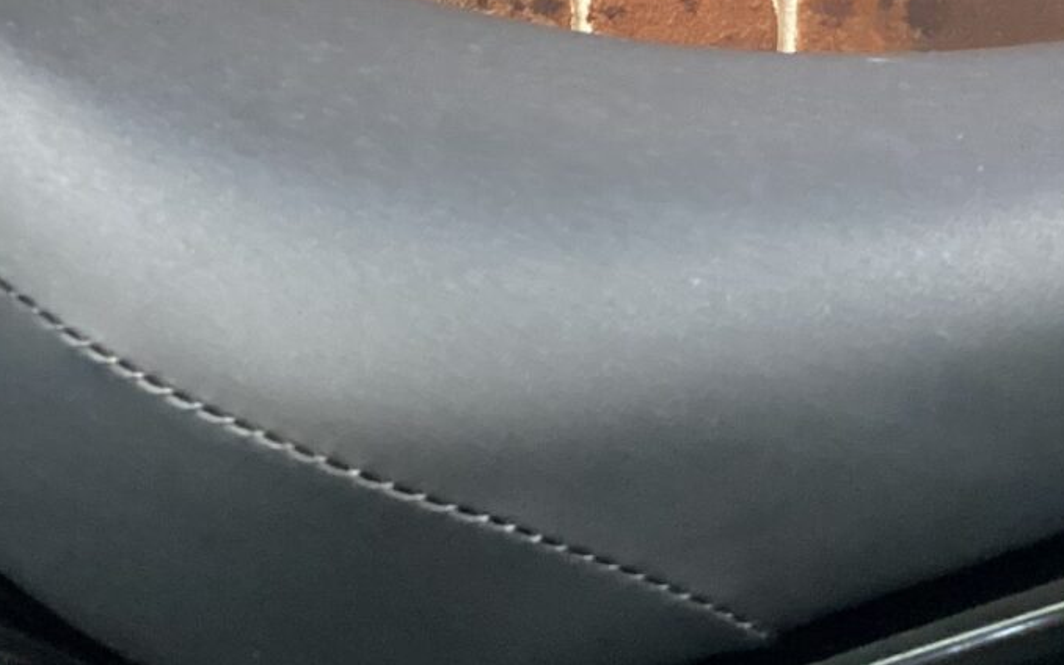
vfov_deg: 14.0
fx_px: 2697
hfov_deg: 22.3
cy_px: 201
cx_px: 559
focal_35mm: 93
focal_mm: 3.3
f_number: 2.4
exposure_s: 1/40
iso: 400
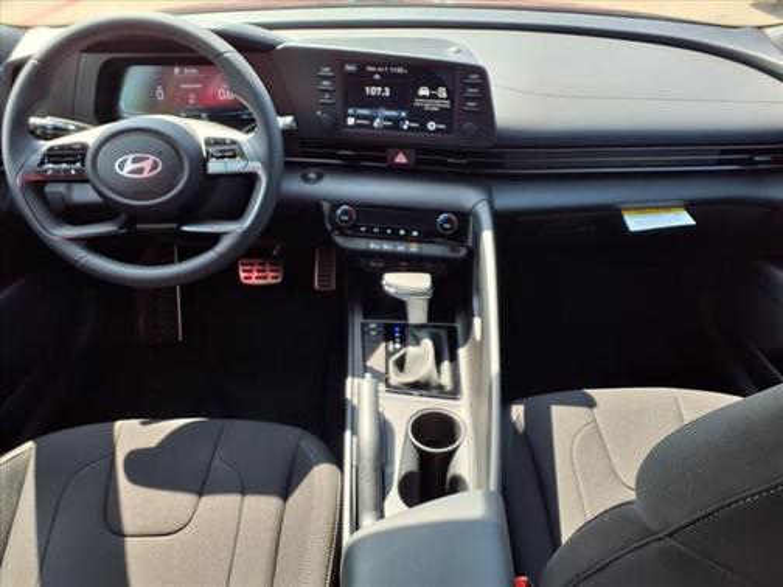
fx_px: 611
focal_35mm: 27
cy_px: 294
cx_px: 392
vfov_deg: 51.4
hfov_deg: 65.3
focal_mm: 3.58
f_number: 1.9
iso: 40
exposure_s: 1/125
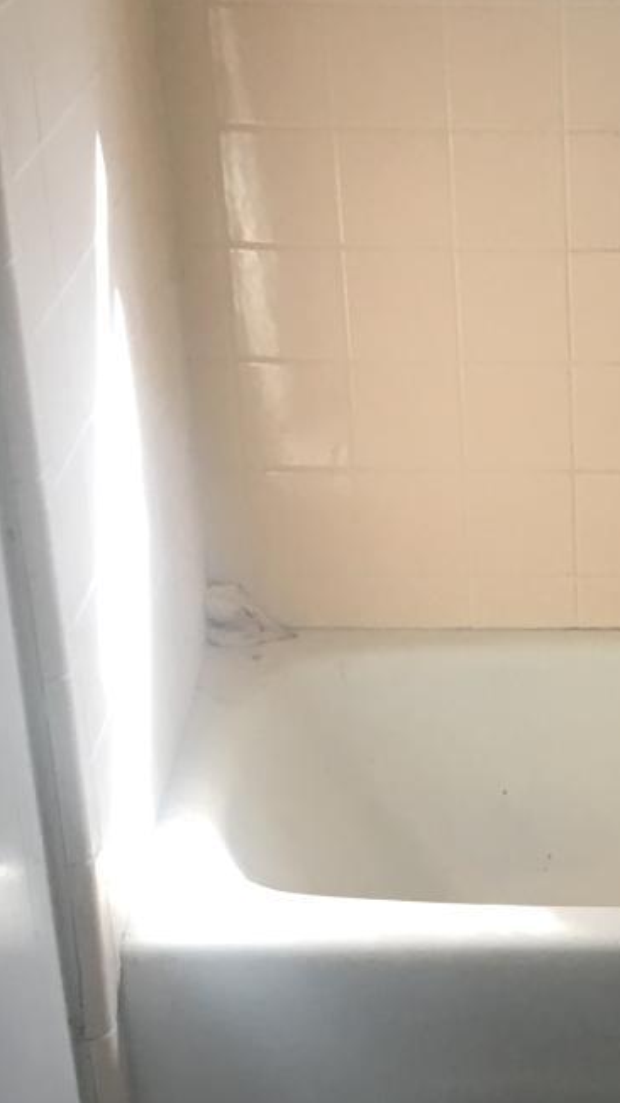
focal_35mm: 97
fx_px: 2836
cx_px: 832
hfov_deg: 12.1
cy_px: 1106
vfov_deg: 21.2
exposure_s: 1/30
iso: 40
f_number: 2.2
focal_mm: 4.15
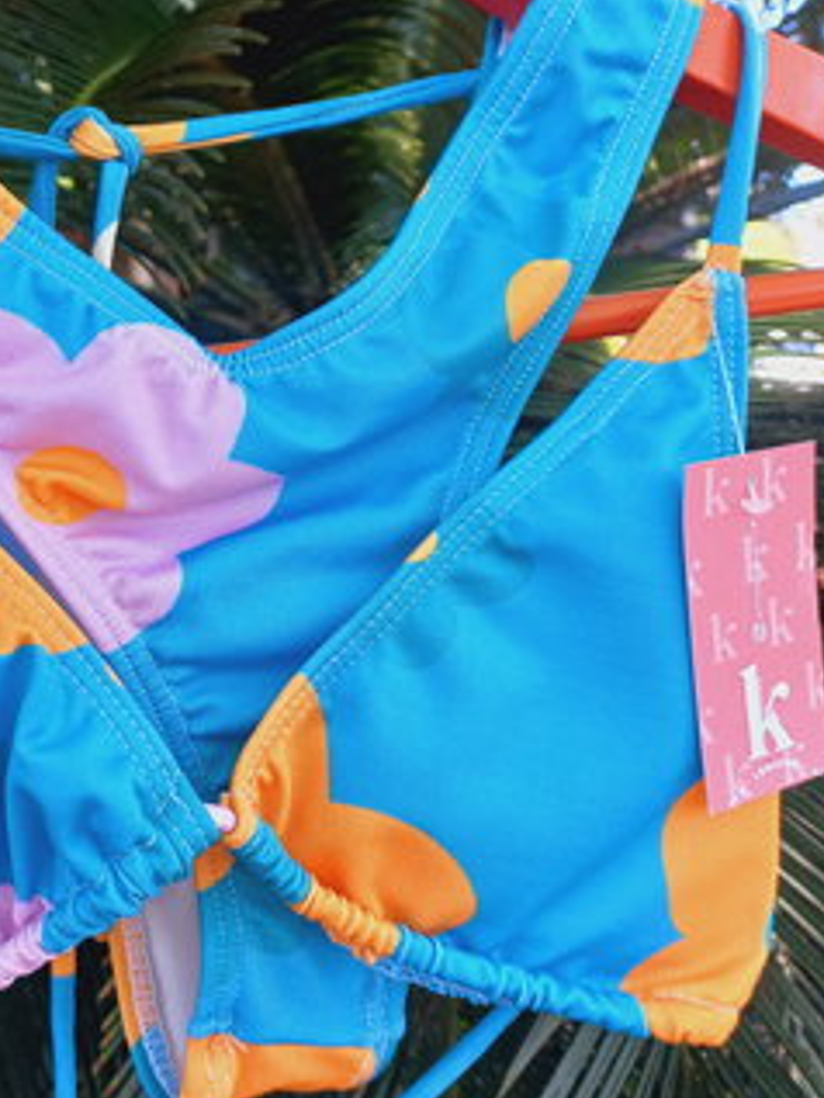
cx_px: 180
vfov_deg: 44.3
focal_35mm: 42
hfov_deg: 33.5
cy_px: 397
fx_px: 1332
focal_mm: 4.6
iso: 40
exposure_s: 1/50
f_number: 1.8
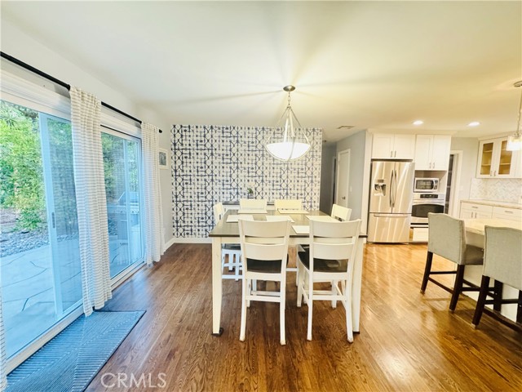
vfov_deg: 85.7
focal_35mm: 14
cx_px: 261
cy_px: 196
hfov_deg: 102.1
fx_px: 211
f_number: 2.2
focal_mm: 2.22
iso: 1250
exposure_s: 1/60
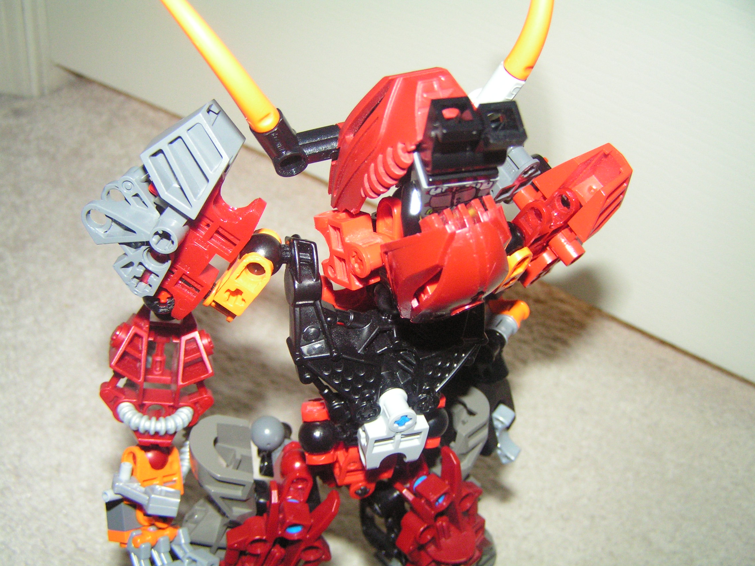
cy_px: 283
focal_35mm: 38
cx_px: 378
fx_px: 829
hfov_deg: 49.0
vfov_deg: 37.7
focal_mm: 6.3
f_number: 2.8
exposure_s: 1/40
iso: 200
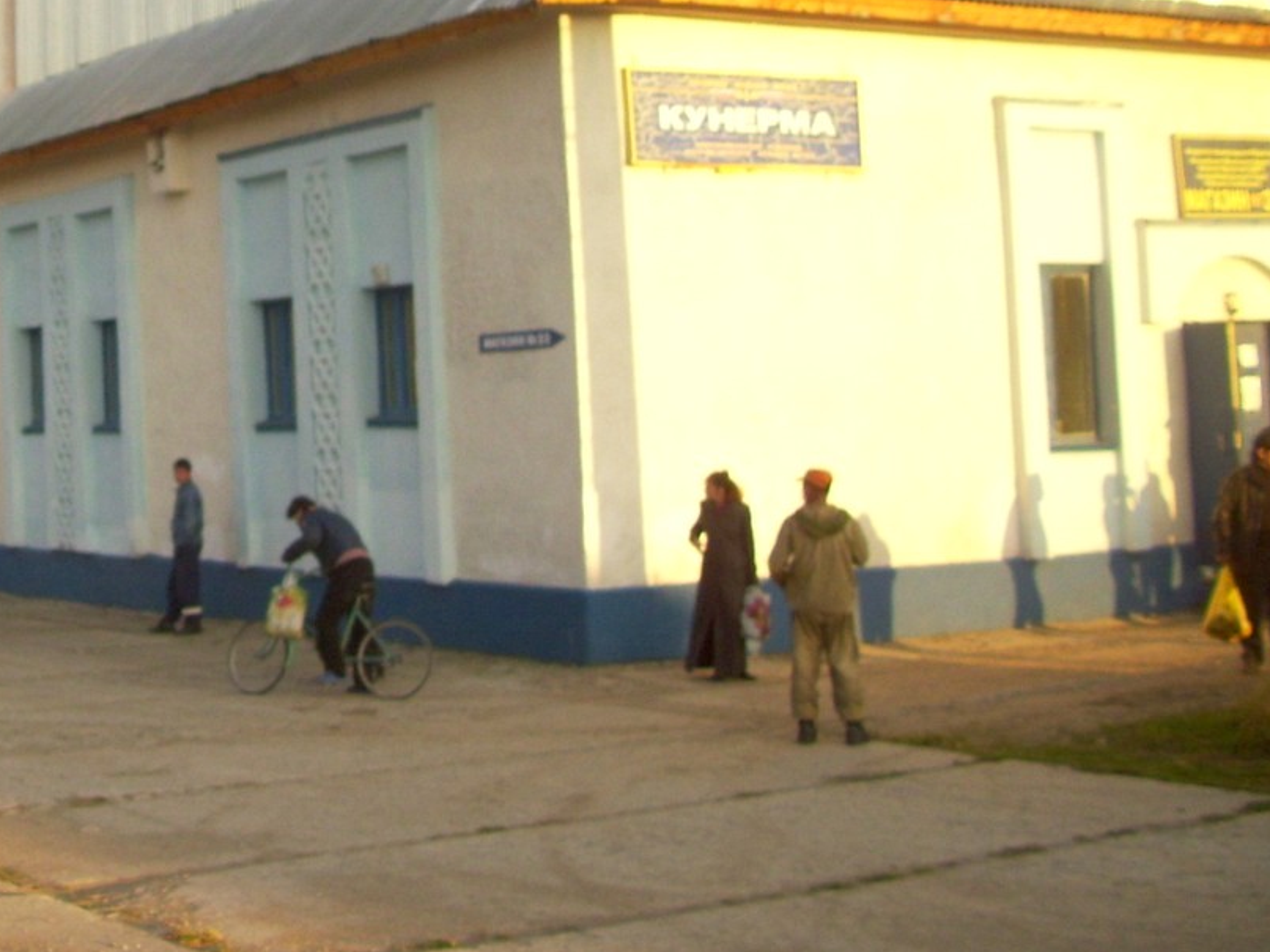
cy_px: 175
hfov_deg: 29.9
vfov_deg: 22.9
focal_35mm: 63
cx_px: 234
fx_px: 2311
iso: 80
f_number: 2.9
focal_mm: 5.7
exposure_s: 1/160
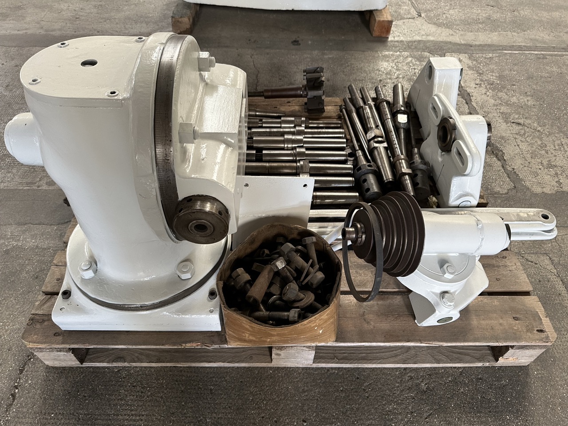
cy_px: 213
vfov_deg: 56.8
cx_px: 284
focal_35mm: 24
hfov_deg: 71.6
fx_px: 394
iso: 250
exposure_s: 1/65
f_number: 1.78
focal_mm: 6.86
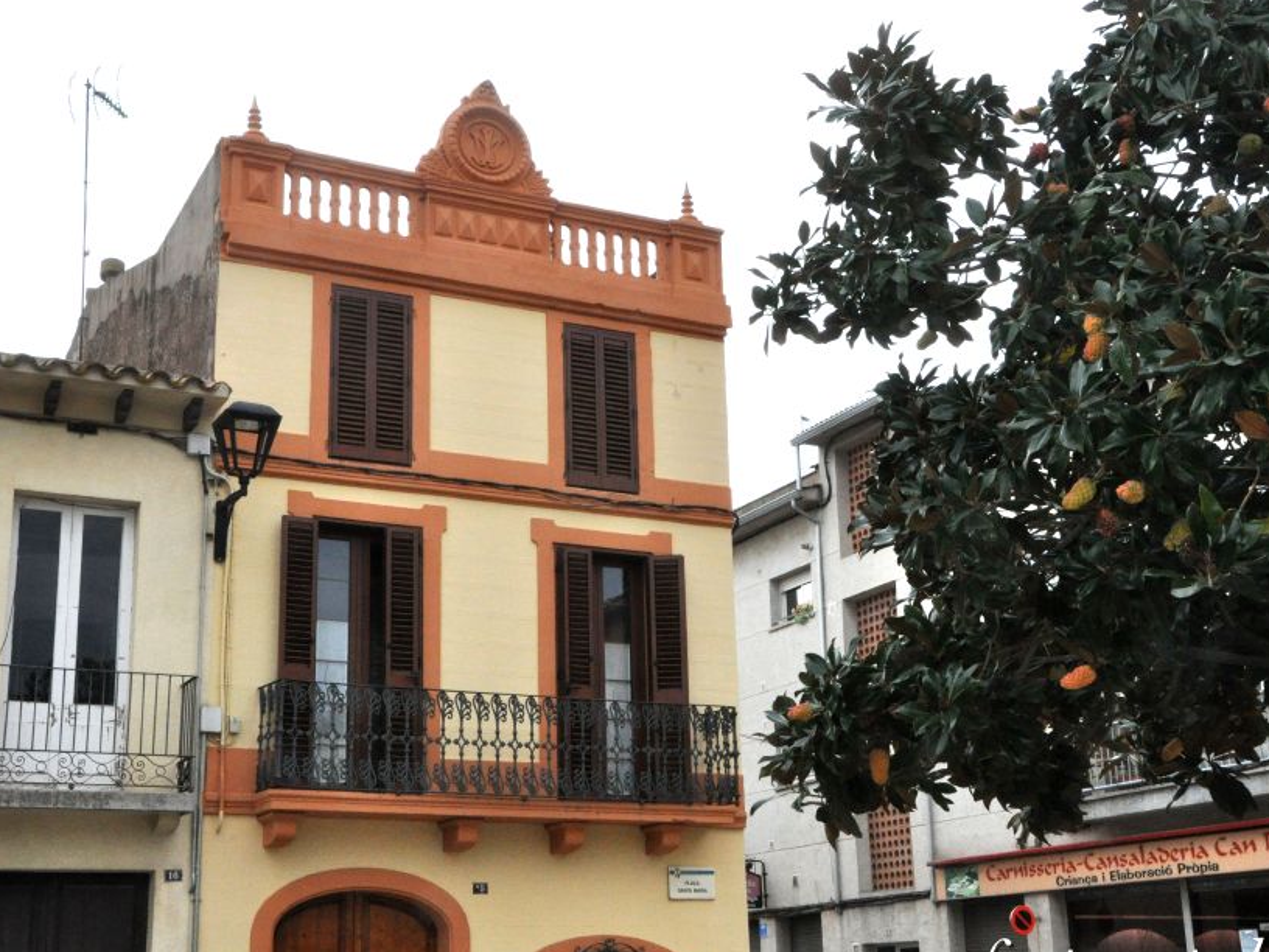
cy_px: 498
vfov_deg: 30.9
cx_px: 619
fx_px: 1723
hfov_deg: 40.4
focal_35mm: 47
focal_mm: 26
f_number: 25
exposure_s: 1/200
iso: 1600
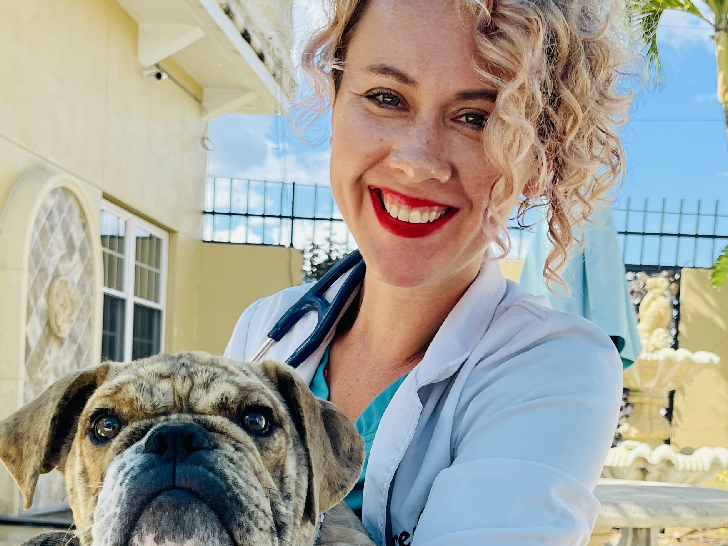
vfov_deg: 23.8
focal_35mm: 60
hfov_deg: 32.1
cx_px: 430
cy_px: 482
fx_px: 1262
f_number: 1.6
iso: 32
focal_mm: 5.1
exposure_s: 1/1667
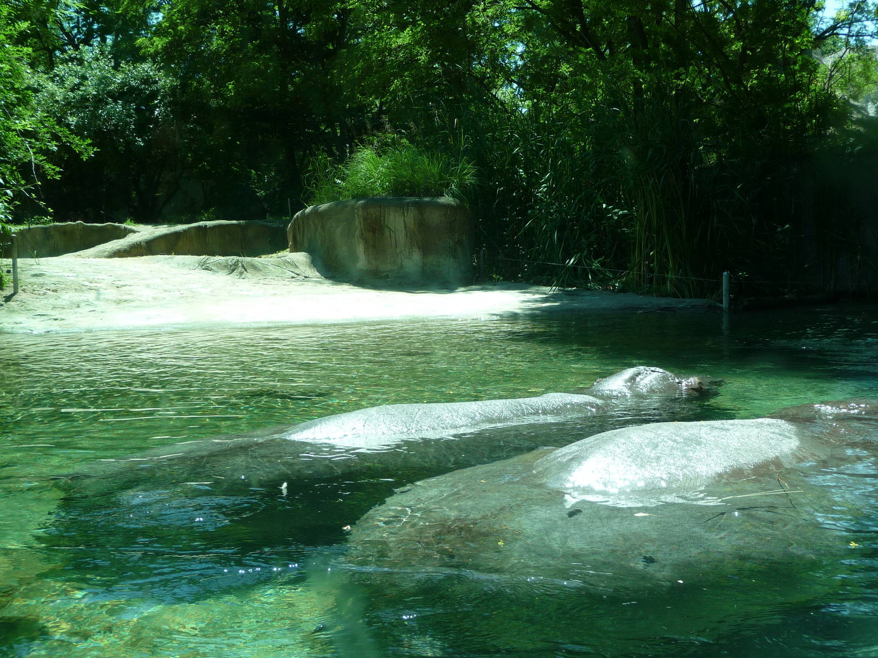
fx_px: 1217
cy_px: 329
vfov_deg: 30.3
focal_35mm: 48
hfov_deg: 39.7
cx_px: 439
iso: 100
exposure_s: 1/160
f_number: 4.2
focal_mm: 8
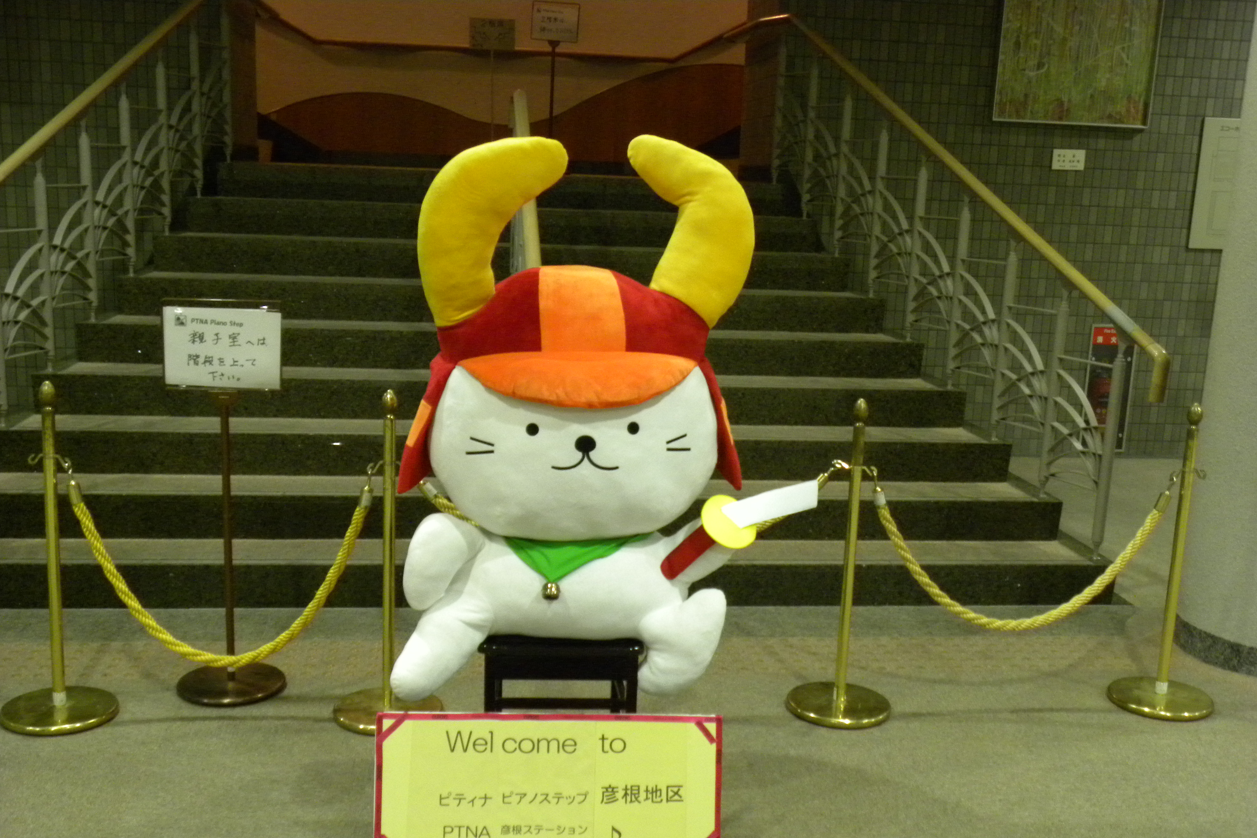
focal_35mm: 39
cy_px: 473
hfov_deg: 49.6
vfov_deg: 34.2
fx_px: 1362
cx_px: 629
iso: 400
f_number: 3.2
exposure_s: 1/10.6
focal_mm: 6.6
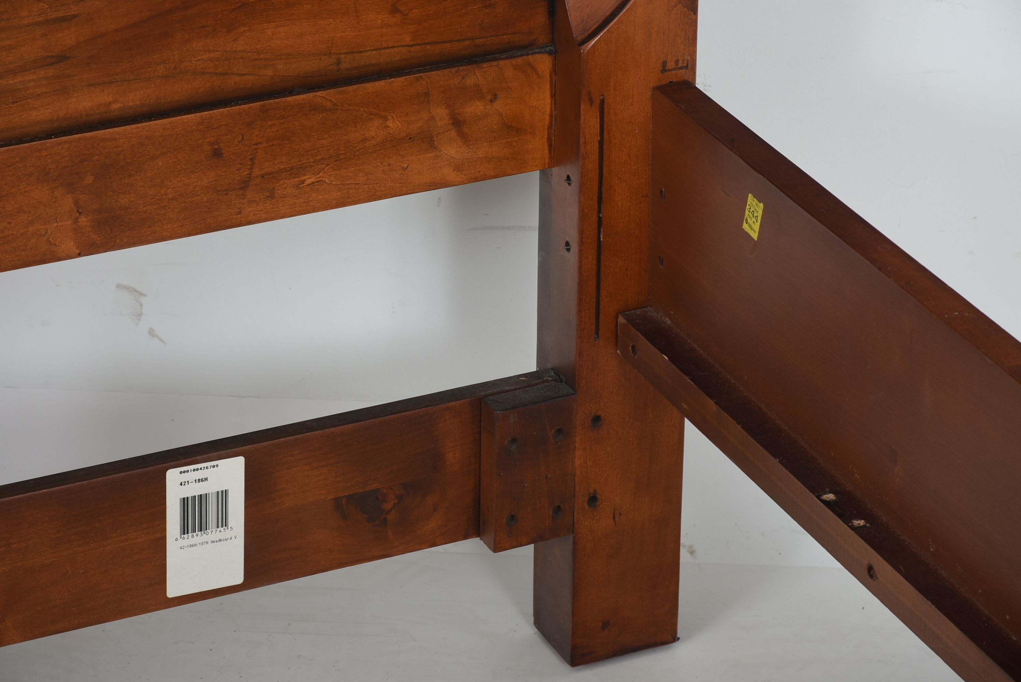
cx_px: 510
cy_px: 341
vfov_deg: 10.2
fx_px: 3832
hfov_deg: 15.2
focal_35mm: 135
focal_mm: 90
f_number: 10
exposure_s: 1/200
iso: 200
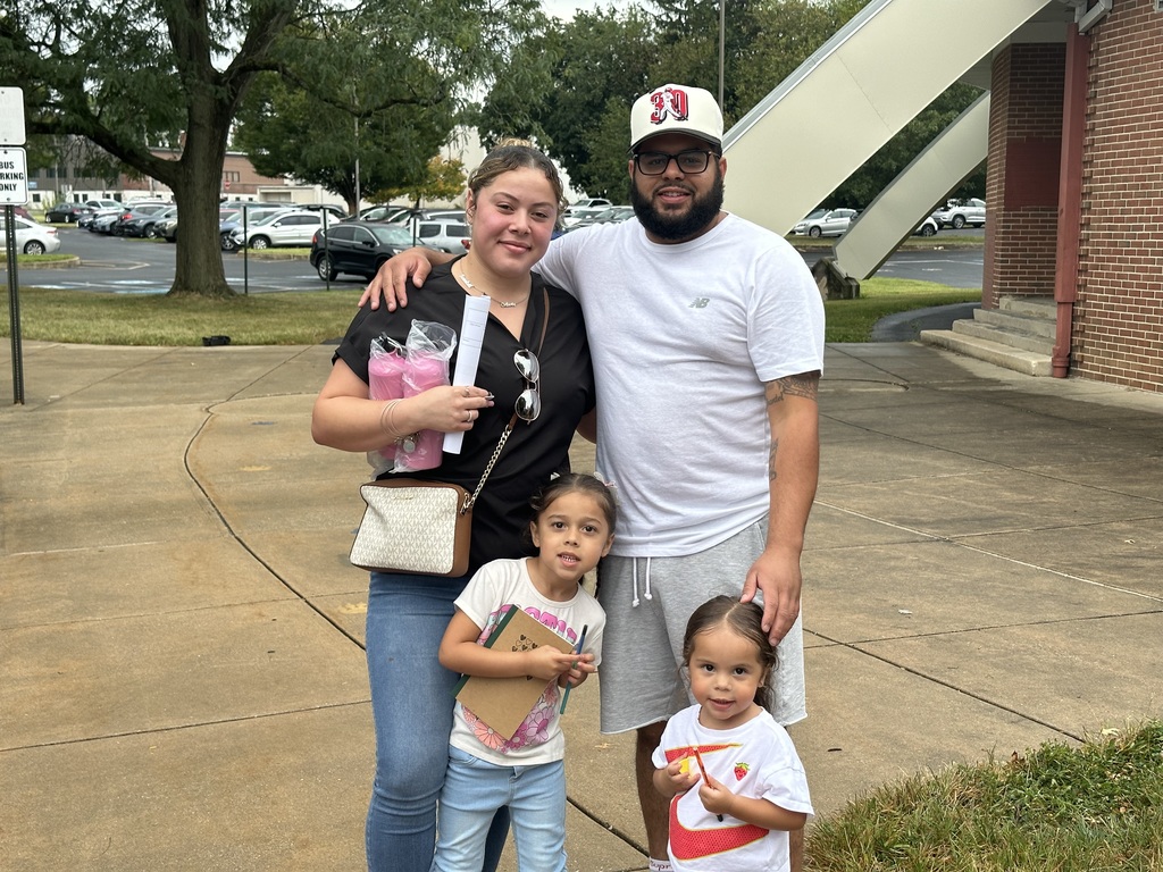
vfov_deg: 30.3
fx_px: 1613
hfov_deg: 39.7
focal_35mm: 48
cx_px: 582
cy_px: 436
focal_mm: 6.86
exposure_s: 1/121
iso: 40
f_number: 1.78
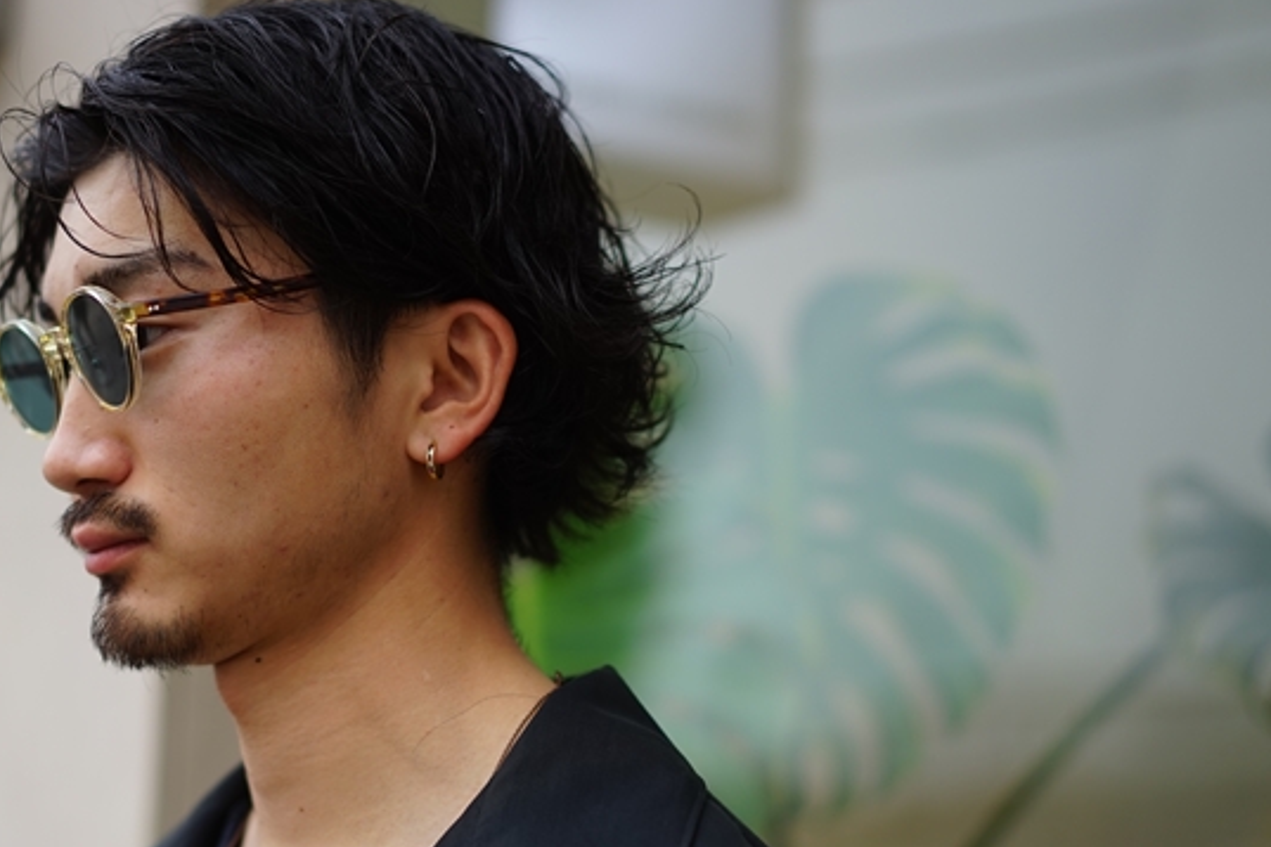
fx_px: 2895
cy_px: 545
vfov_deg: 16.6
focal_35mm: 82
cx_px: 514
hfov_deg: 24.7
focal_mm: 55
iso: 100
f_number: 1.8
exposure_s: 1/400
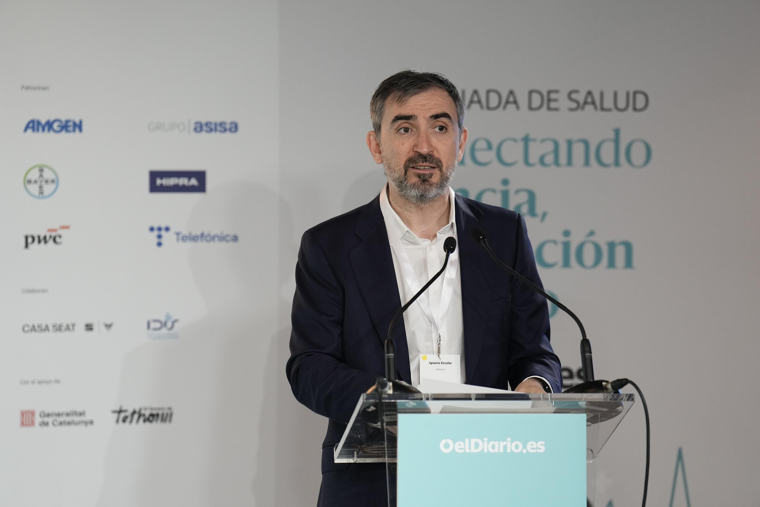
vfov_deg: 8.7
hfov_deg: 13.1
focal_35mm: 157
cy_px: 254
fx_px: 3314
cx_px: 380
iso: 1600
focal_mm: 157
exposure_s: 1/400
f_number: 3.5
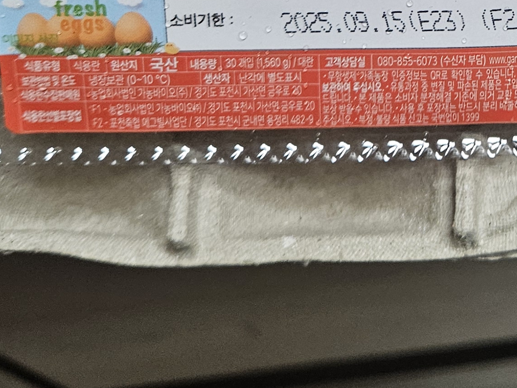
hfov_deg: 22.6
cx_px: 581
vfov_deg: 15.8
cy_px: -285
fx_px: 1210
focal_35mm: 81
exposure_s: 1/120
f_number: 1.8
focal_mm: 5.4
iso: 400
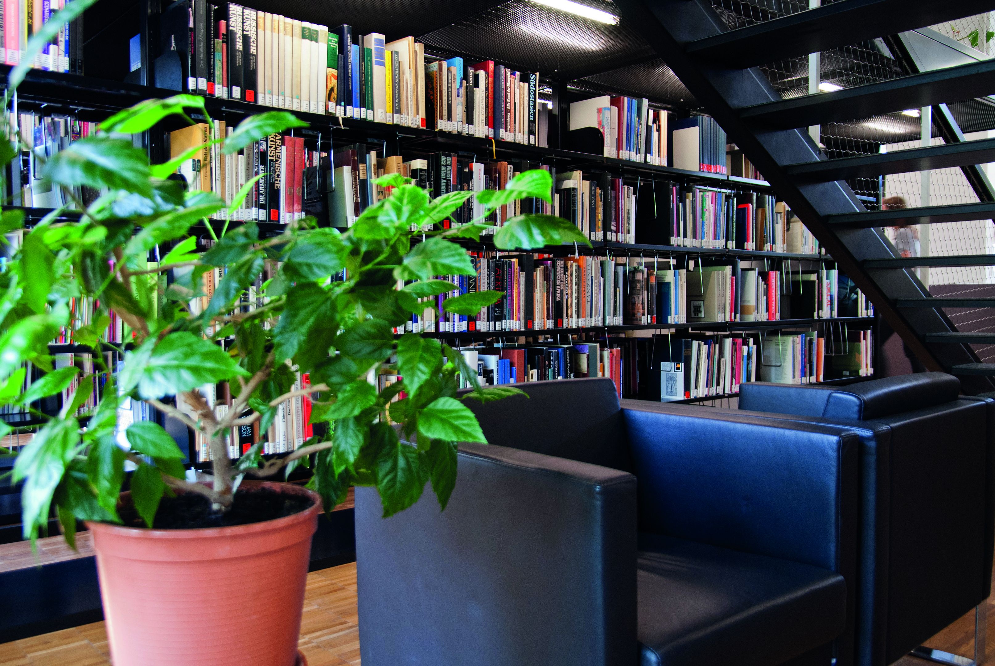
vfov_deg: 41.8
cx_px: 498
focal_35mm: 32
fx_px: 872
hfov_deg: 59.4
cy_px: 333
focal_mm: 21
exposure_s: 1/25
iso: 400
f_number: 3.2
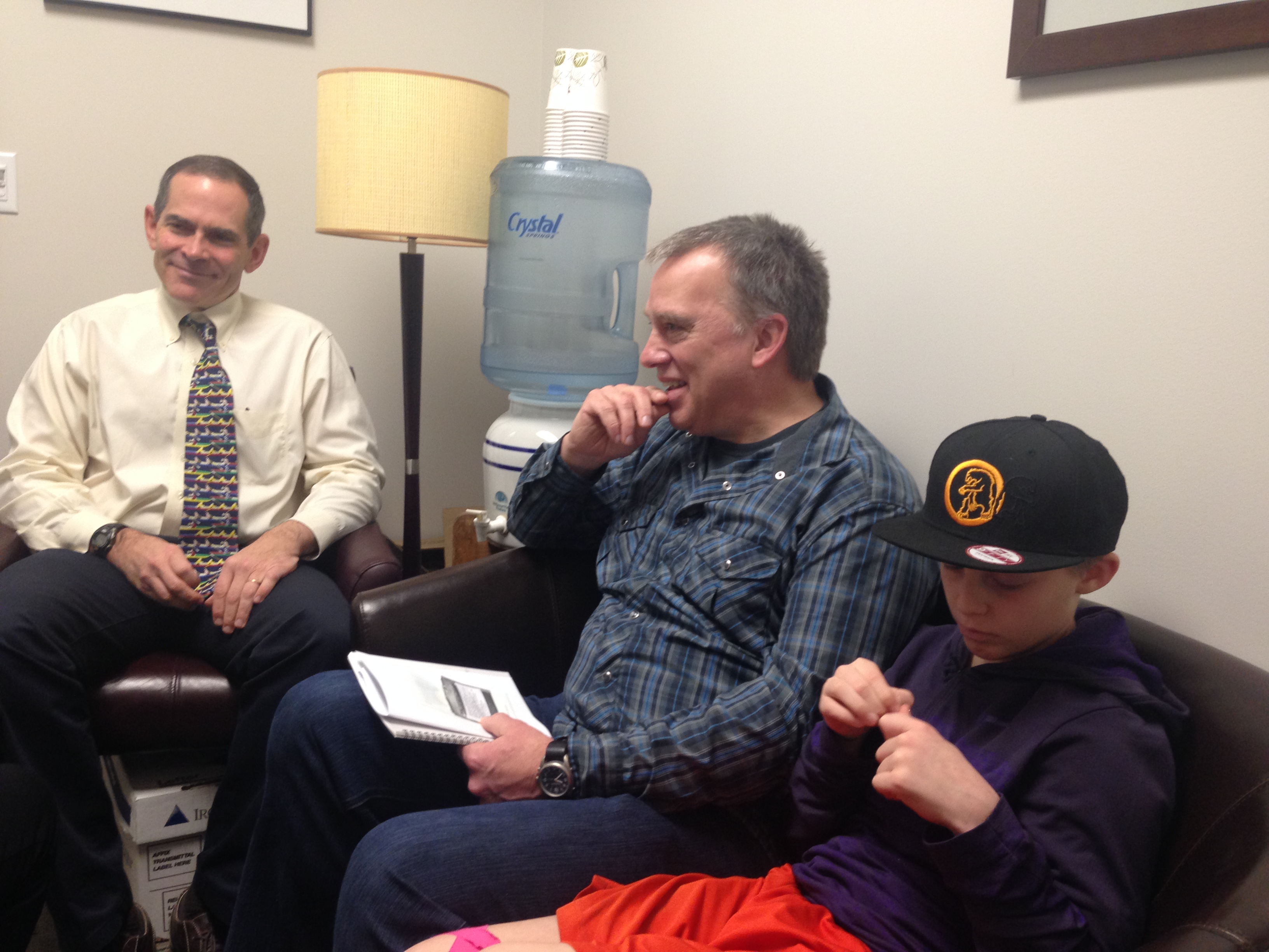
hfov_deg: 55.4
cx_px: 634
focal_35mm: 33
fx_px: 1210
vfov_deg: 42.9
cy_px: 476
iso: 100
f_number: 2.4
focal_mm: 4.12
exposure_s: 1/20
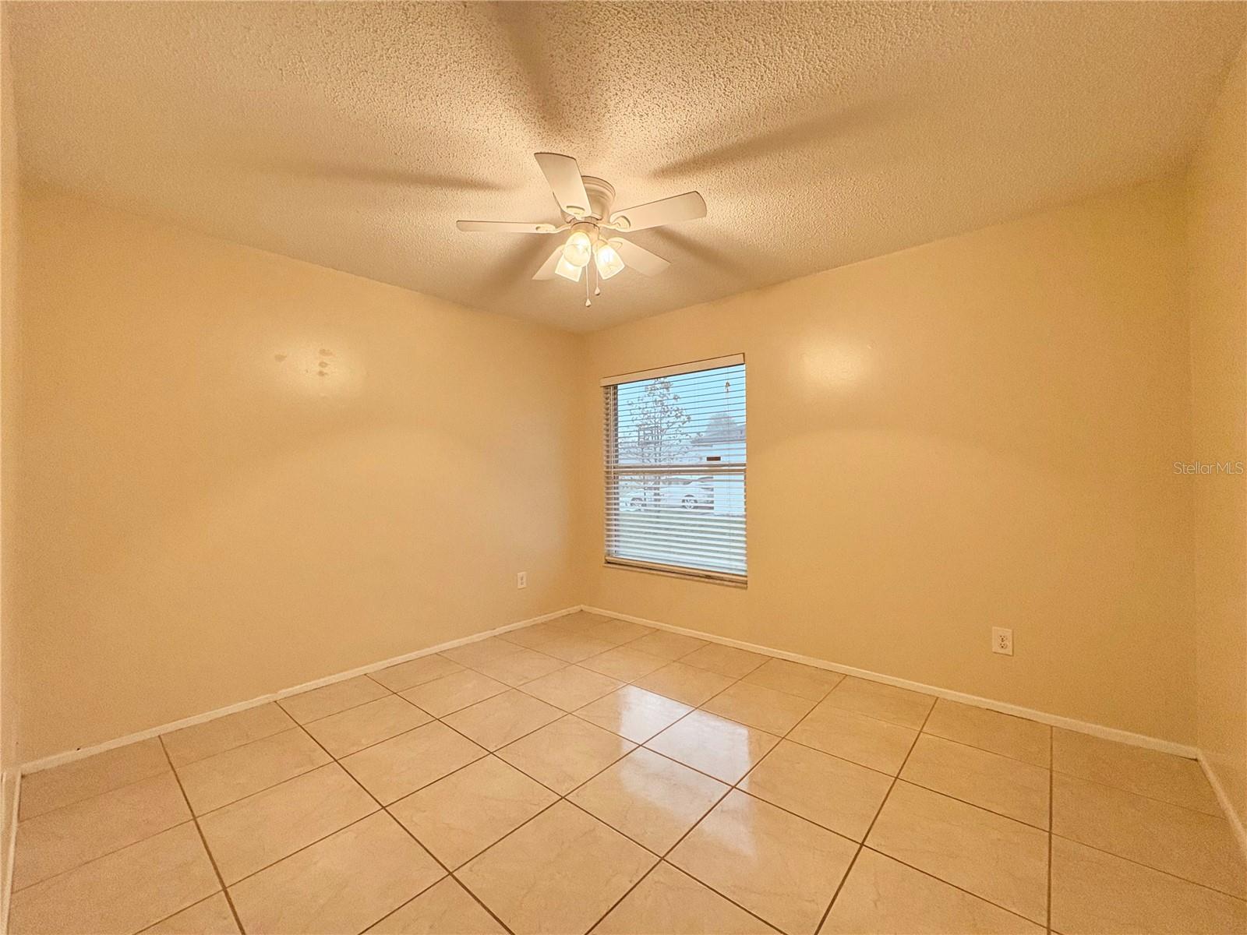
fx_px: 504
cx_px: 624
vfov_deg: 85.7
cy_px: 468
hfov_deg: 102.1
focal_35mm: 14
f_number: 2.2
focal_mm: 2.22
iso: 400
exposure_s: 1/120
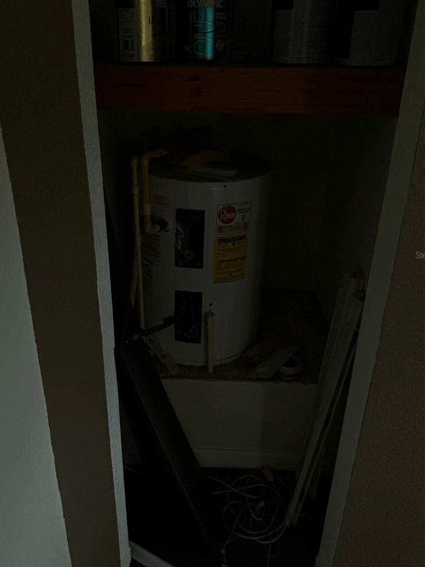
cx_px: 199
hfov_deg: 48.2
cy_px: 255
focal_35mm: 29
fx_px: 475
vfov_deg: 61.5
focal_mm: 6.76
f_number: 1.78
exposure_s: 1/360
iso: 100
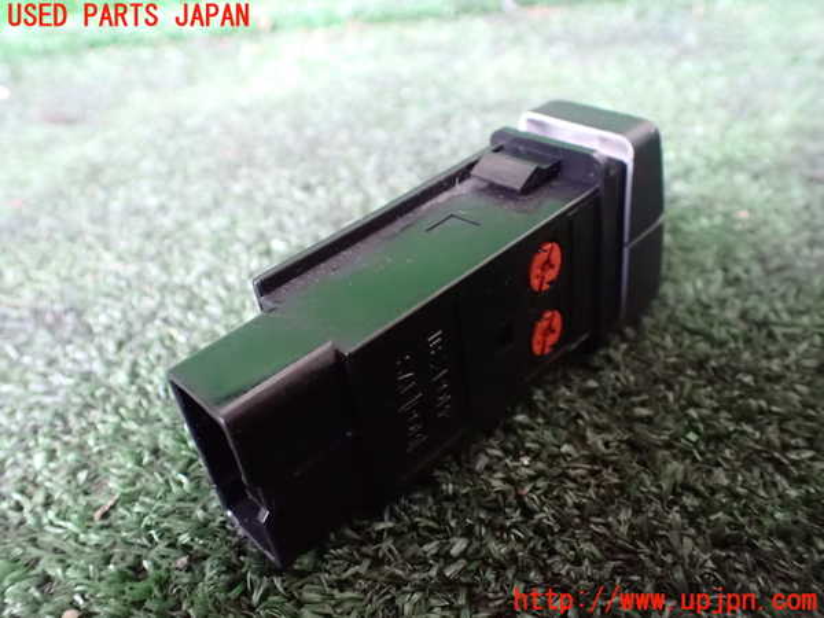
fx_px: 714
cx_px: 412
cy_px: 309
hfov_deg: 60.0
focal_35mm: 30
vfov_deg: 46.8
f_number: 2.3
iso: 1600
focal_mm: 5.4
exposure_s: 1/25
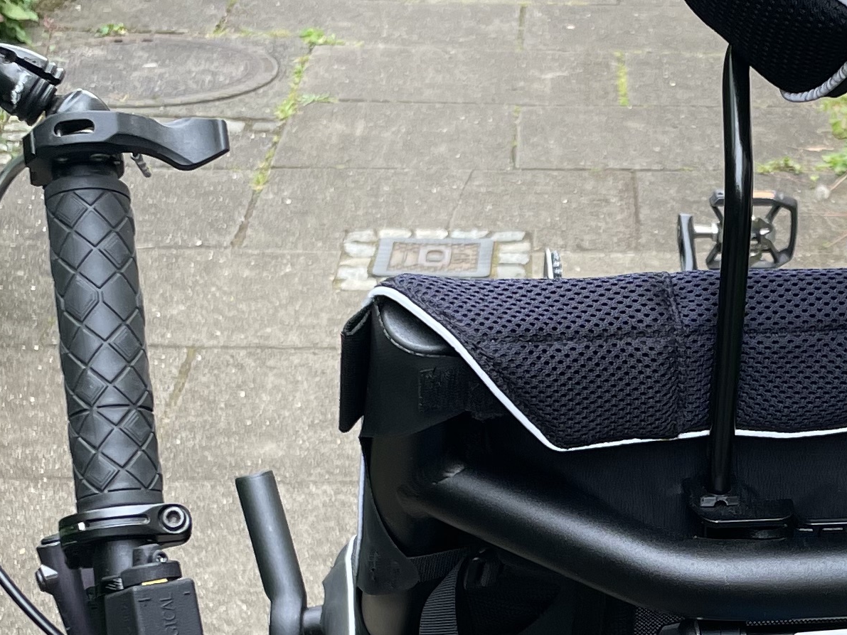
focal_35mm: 88
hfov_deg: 21.8
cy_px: 529
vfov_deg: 16.6
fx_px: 2153
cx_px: 731
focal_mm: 4.2
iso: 32
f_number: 1.6
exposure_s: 1/303
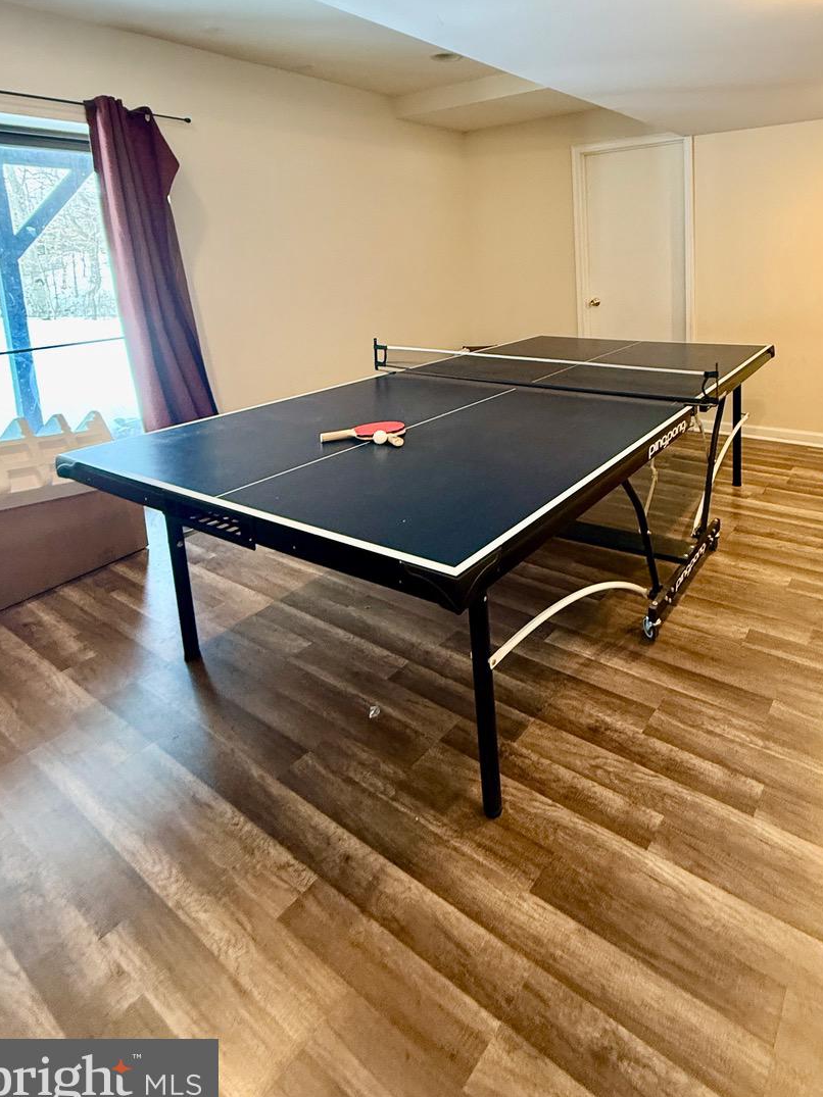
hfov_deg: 64.2
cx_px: 551
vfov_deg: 78.2
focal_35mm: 20
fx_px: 634
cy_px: 339
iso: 320
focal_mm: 2.22
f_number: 2.2
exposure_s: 1/60
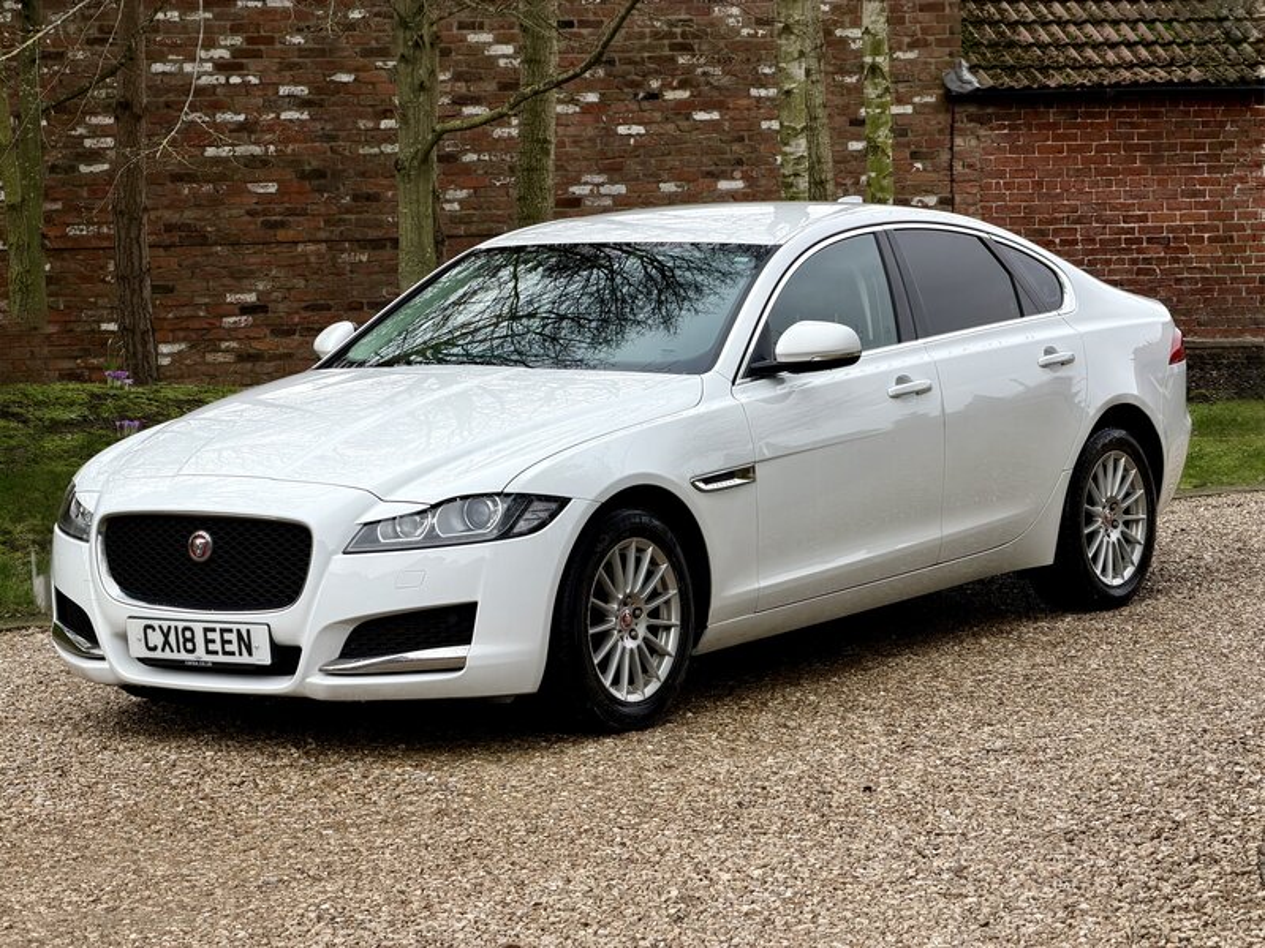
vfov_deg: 14.8
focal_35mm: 100
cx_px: 632
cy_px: 474
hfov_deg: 19.6
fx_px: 3654
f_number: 2.8
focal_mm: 16.89
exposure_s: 1/393
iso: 50
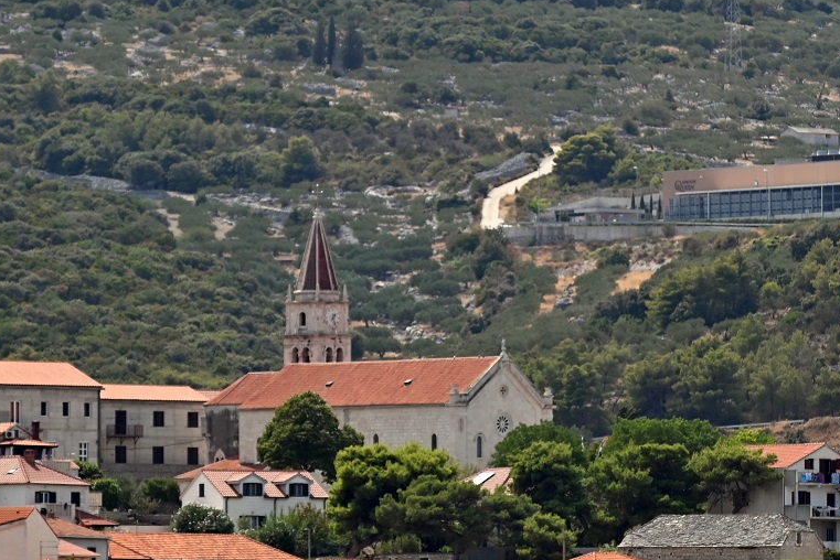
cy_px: 283
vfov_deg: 3.5
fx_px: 9196
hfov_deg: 5.2
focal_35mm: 394
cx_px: 518
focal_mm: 200
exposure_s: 1/2500
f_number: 5.3
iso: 250
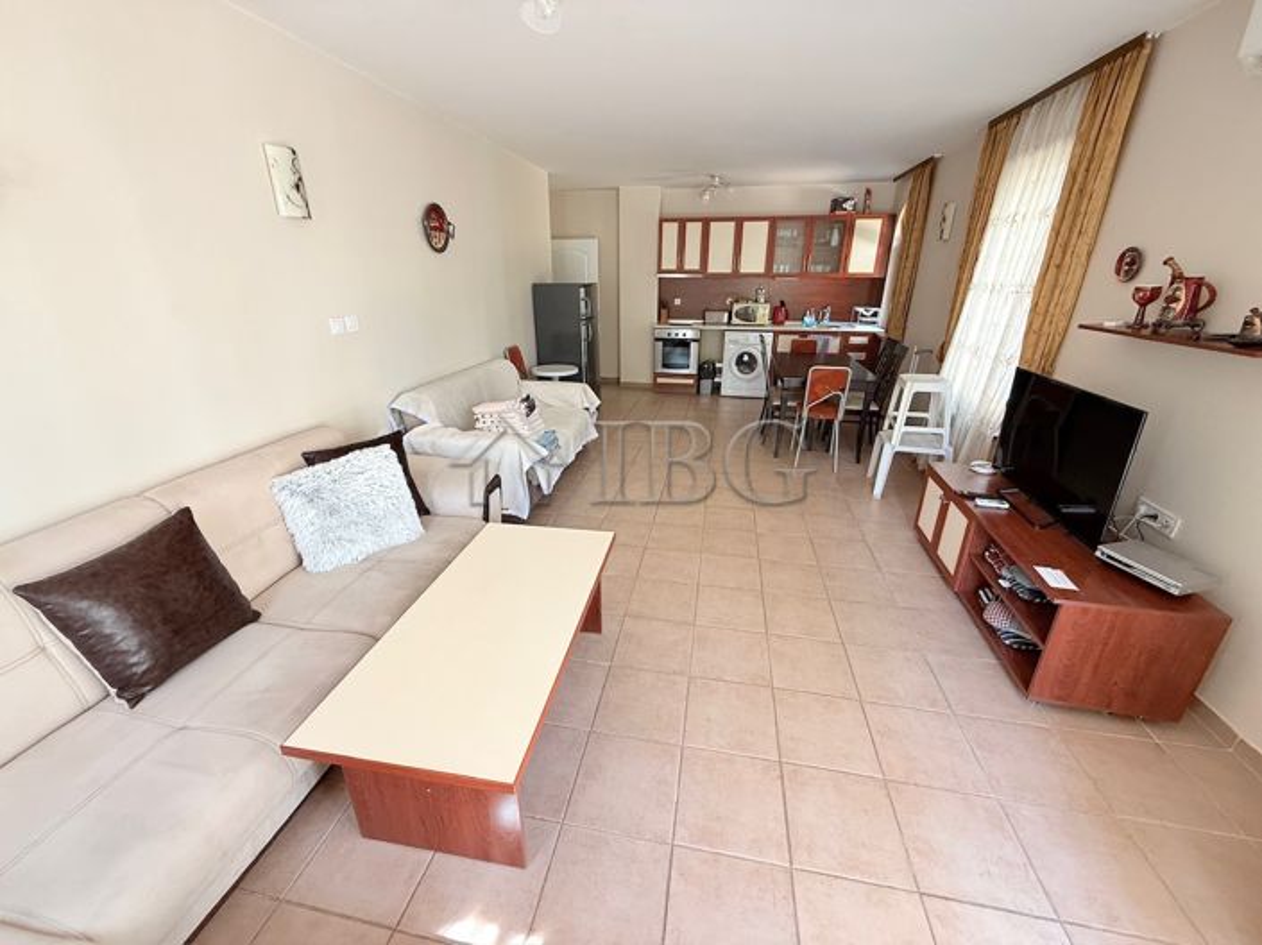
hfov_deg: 102.1
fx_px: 510
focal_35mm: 14
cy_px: 472
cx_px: 631
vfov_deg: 85.6
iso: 250
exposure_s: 1/99
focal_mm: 2.22
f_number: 2.2
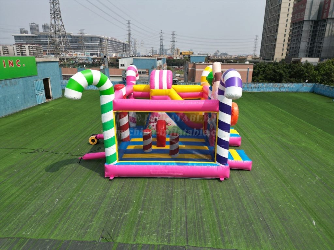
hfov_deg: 71.6
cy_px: 125
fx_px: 232
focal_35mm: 24
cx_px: 167
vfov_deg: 56.8
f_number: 1.7
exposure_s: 1/3200
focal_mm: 6.72
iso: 110
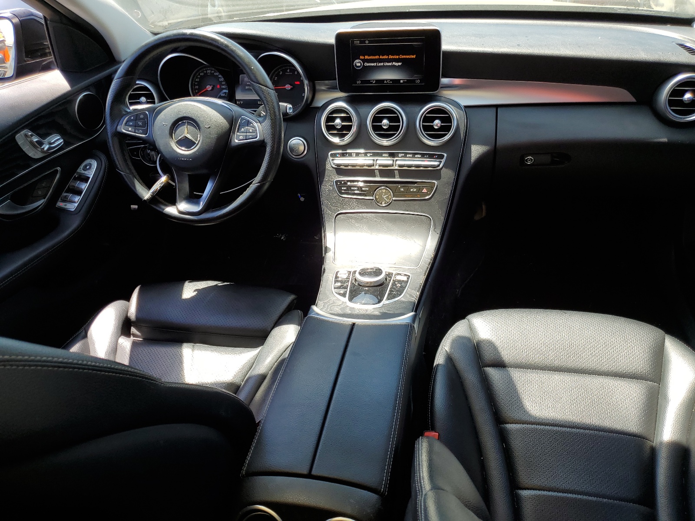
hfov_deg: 67.3
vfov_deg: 53.1
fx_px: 522
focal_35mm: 26
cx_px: 348
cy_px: 260
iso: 50
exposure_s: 1/500
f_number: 1.5
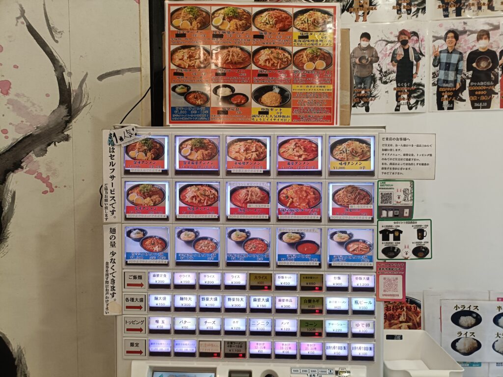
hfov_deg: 69.4
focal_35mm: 25
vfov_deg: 54.9
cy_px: 188
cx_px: 252
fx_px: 363
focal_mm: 4.7
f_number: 1.7
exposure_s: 1/60
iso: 400
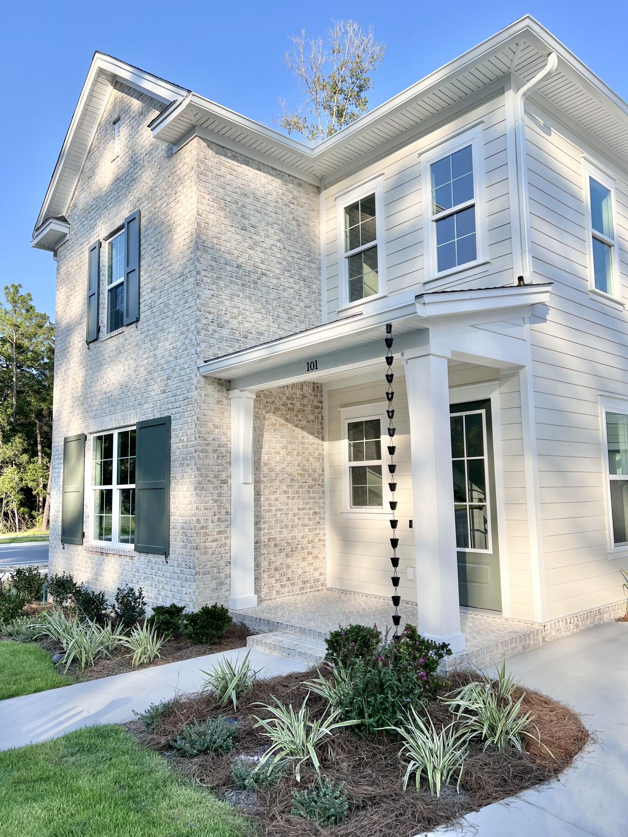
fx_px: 629
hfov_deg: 53.1
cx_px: 314
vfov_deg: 67.3
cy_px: 418
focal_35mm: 26
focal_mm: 5.7
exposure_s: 1/2252
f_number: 1.5
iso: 50
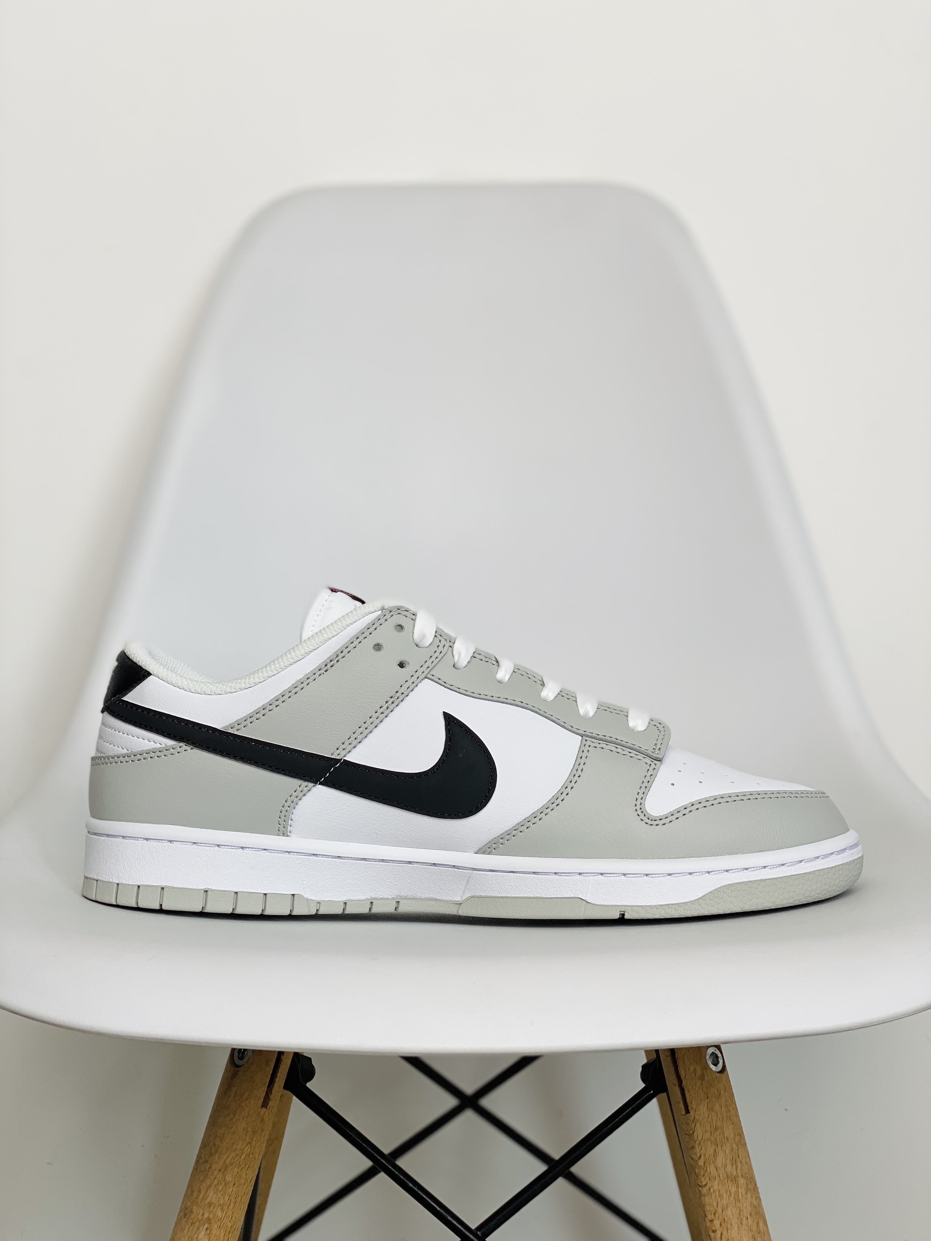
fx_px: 1865
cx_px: 466
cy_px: 620
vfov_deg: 36.8
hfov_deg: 28.0
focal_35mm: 52
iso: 20
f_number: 2
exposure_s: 1/180
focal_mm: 6
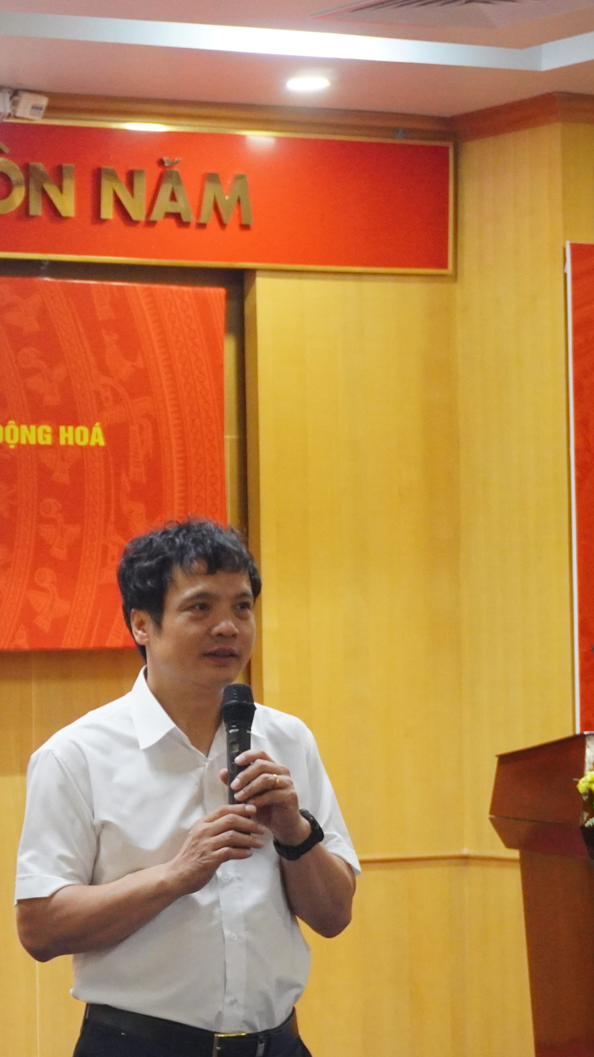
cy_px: 563
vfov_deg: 15.9
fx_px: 3780
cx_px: -241
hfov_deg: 8.8
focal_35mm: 135
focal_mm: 50
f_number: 5.6
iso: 2500
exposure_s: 1/50
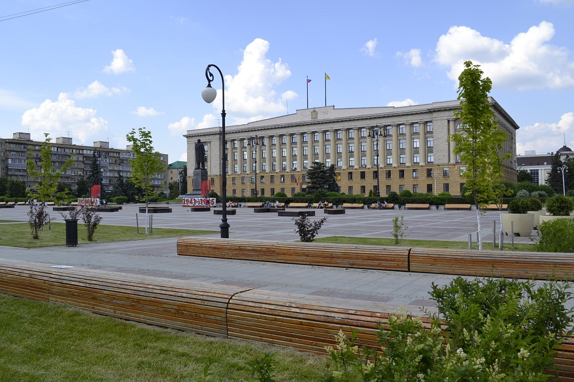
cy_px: 191
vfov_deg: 43.6
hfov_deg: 61.9
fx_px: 478
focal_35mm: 30
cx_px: 287
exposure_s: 1/200
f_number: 7.1
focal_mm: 20
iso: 100
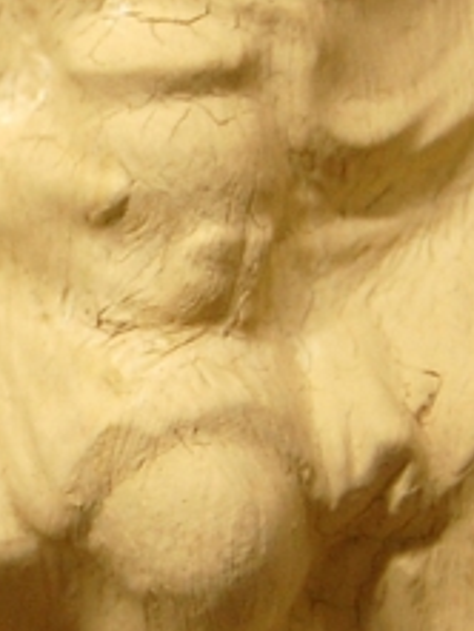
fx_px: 7004
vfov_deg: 5.2
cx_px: -445
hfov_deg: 3.8
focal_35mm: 384
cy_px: 350
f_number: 5.3
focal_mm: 46
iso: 400
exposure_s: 1/60
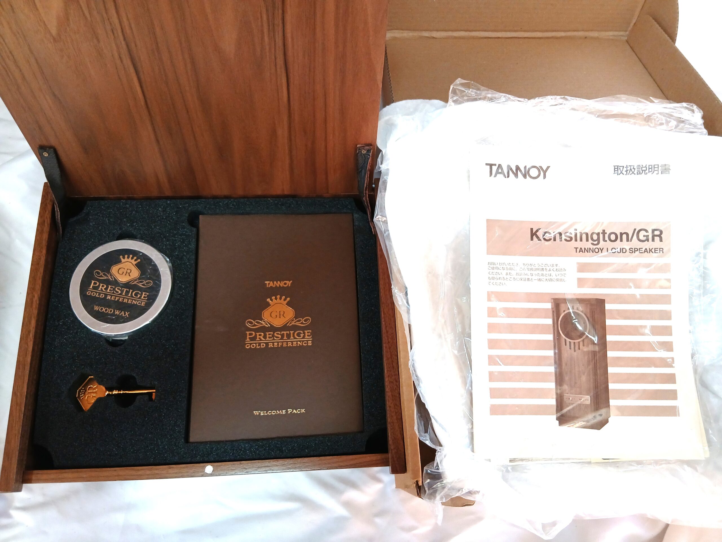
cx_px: 361
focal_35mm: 26
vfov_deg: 53.1
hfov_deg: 67.3
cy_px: 271
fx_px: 542
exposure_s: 1/50
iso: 160
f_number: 1.8
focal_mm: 3.86
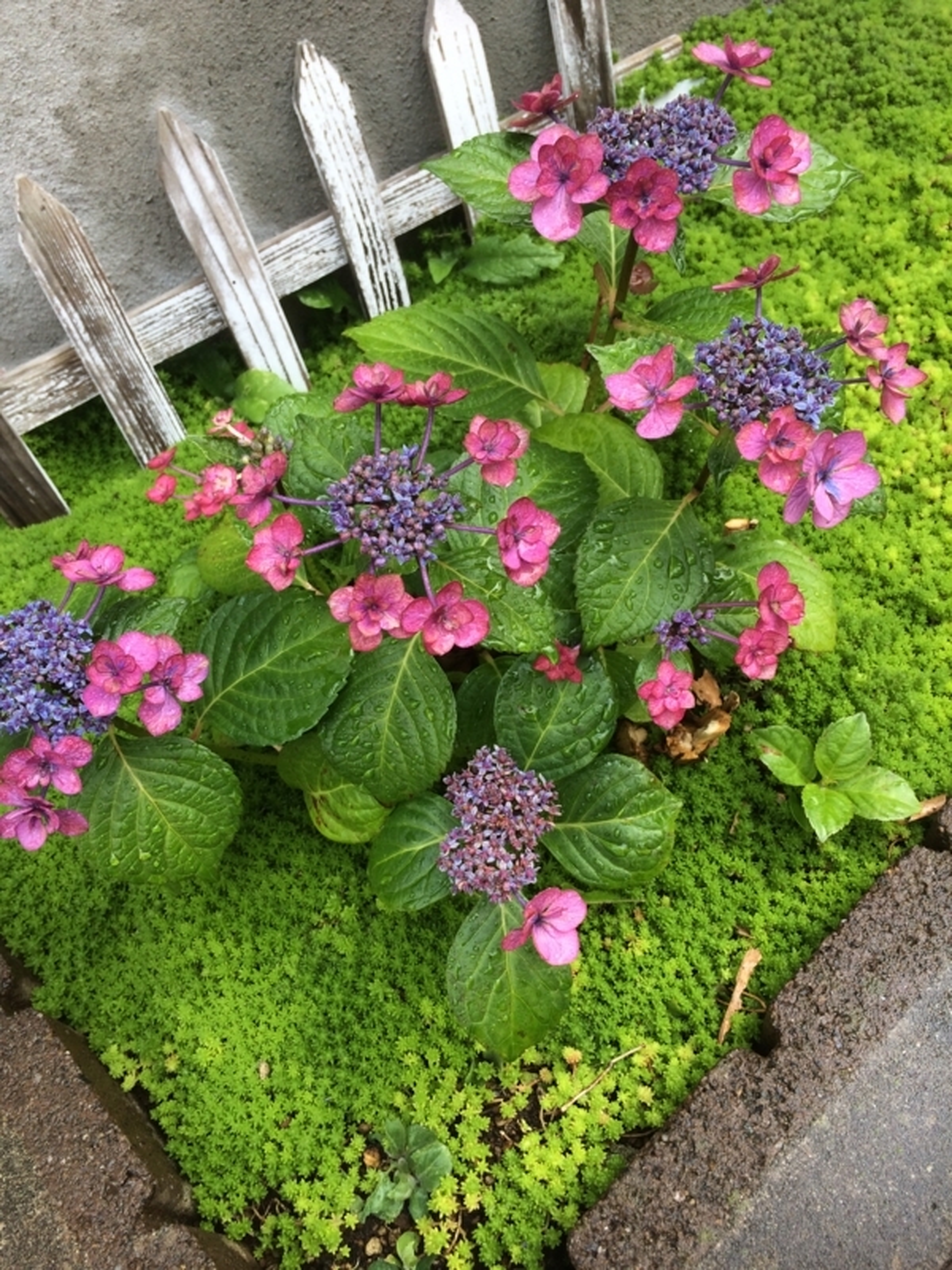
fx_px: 1063
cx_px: 476
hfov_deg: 48.2
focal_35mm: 29
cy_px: 635
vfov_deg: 61.7
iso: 32
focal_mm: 4.15
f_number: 2.2
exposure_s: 1/348
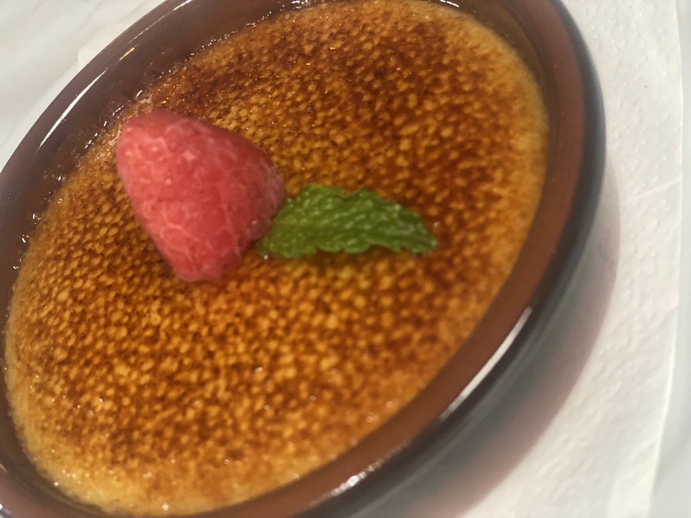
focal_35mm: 52
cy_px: 259
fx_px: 1038
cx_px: 346
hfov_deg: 36.8
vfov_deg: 28.0
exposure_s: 1/40
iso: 320
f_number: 2
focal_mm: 6
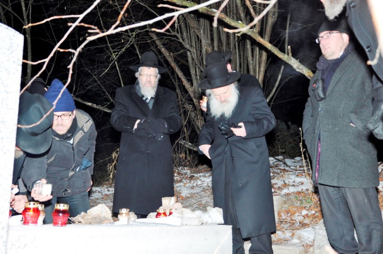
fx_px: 446
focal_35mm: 42
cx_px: 192
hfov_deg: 46.5
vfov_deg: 31.8
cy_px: 127
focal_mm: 28
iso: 800
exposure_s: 1/60
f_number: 4
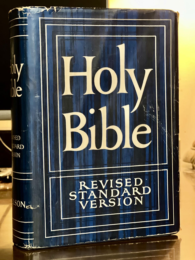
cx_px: 98
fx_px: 578
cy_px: 130
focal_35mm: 77
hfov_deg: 19.1
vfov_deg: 25.3
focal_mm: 9
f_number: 2.8
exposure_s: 1/15
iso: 800
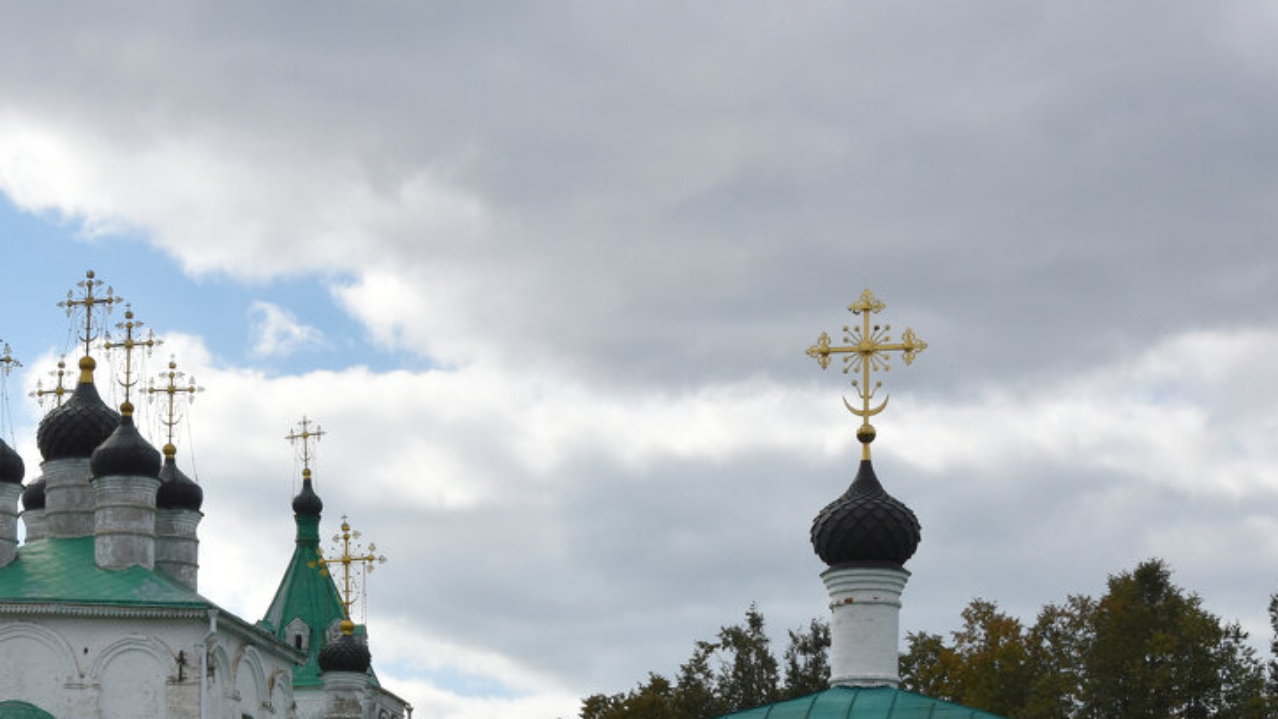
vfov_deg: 15.3
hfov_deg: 27.1
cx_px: 465
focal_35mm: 78
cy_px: 670
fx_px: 2644
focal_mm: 30
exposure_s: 1/500
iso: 320
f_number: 8
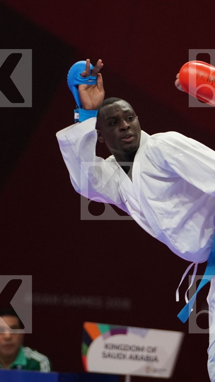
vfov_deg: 4.4
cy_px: 191
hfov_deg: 2.5
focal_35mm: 488
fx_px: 4945
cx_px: 219
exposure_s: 1/1000
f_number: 4
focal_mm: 207
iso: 3200
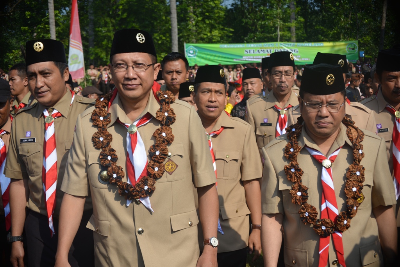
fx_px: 611
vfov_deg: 24.7
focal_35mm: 55
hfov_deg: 36.2
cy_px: 134
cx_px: 200
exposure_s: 1/250
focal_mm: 55
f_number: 8
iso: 100
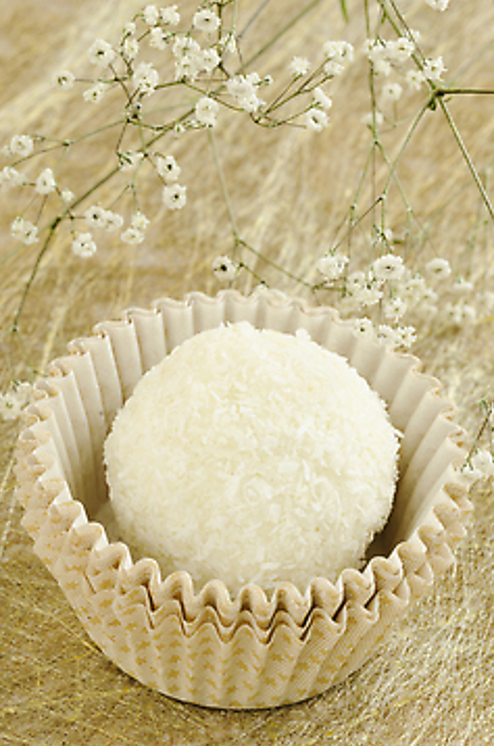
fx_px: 3123
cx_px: 226
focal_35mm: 151
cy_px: 367
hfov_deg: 9.0
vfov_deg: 13.6
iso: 100
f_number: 25
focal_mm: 90
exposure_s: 1.3
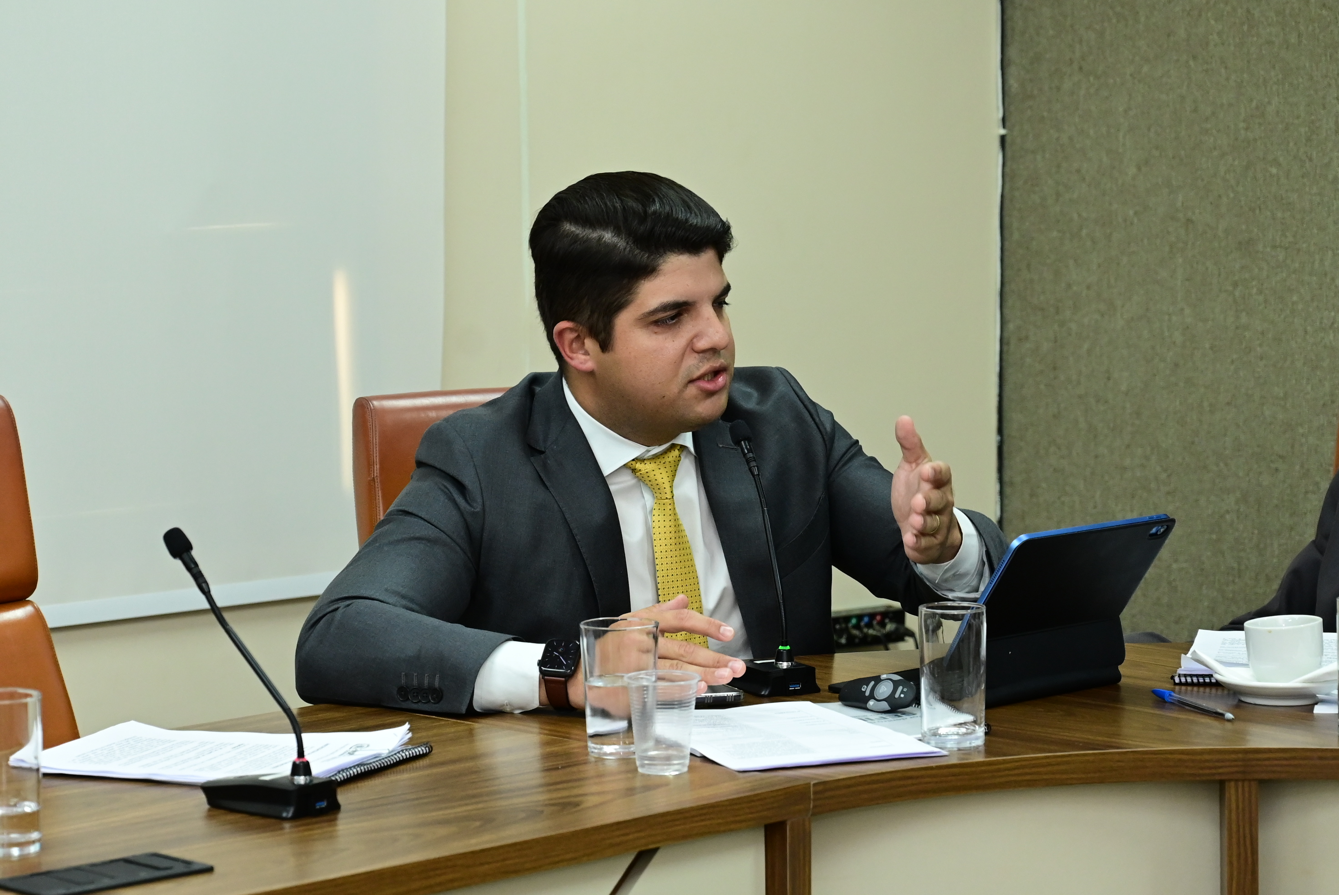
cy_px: 448
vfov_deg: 13.1
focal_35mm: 105
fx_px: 3908
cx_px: 670
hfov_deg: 19.4
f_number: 5
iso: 2500
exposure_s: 1/125
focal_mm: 70
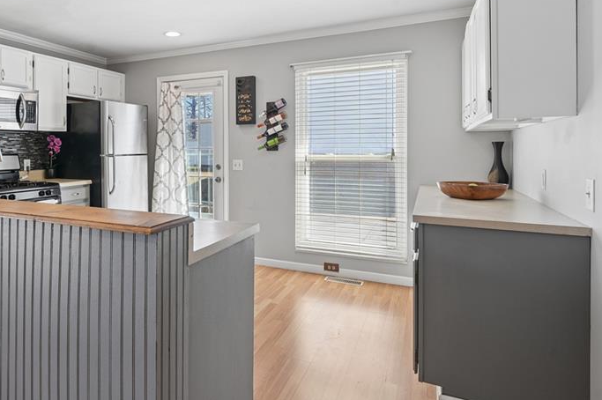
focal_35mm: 24
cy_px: 146
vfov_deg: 52.4
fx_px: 401
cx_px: 189
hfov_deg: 71.1
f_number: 8
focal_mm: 16
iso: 400
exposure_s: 1/60
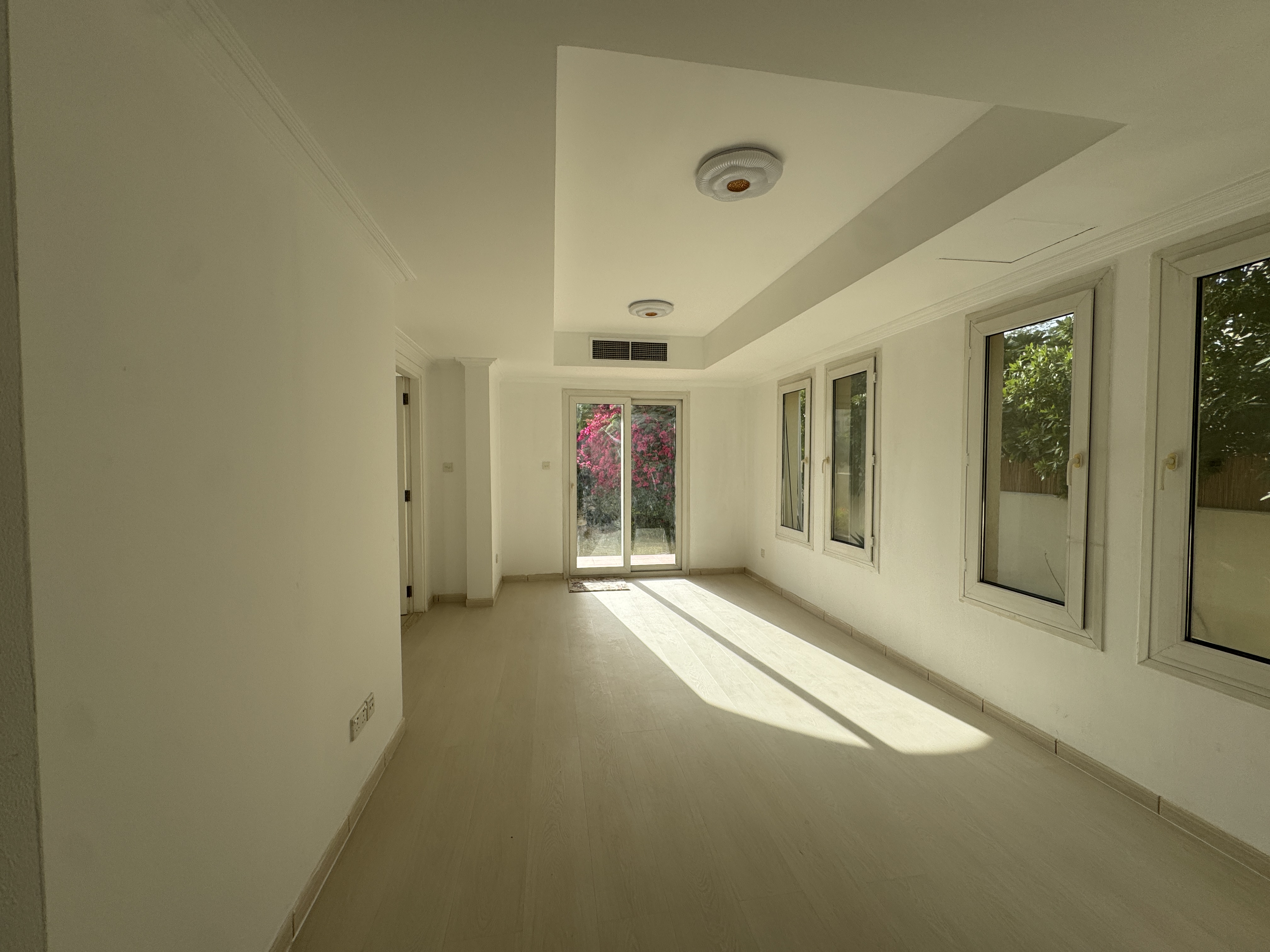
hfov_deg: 102.1
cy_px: 476
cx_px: 635
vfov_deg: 85.7
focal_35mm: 14
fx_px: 514
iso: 40
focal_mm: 2.22
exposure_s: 1/756
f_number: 2.2
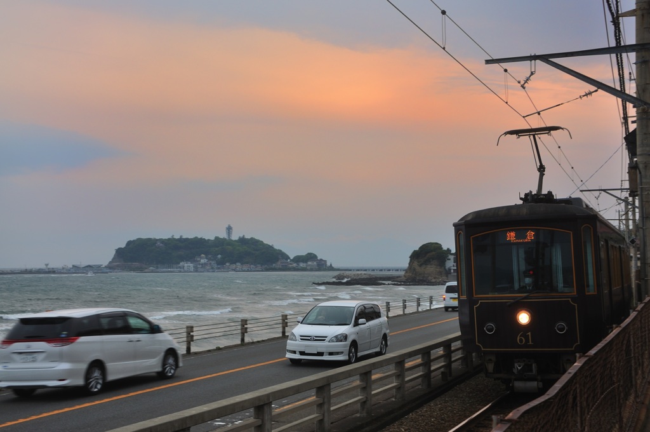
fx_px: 947
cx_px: 325
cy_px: 216
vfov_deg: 25.7
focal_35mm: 52
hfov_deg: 37.9
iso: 200
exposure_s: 1/100
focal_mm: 35
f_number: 8
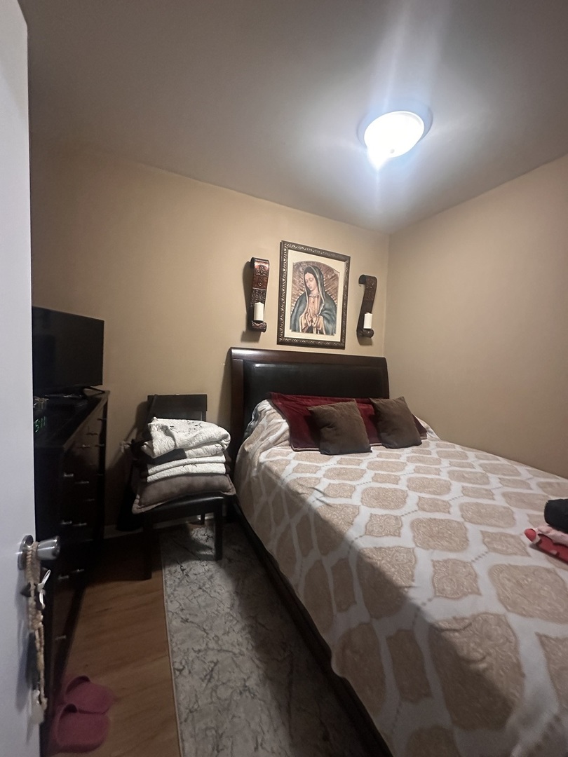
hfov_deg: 85.7
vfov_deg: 102.1
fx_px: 306
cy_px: 378
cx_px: 284
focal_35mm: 14
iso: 1000
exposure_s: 1/60
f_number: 2.2
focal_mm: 2.22
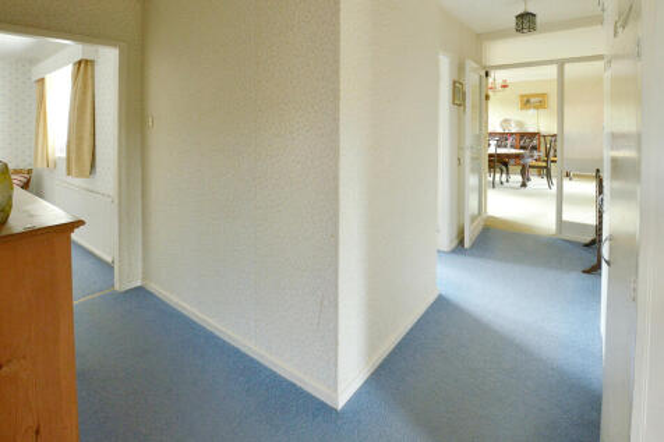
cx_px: 332
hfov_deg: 100.4
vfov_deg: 77.3
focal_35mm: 15
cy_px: 221
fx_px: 277
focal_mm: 10
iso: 1000
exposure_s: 1/15
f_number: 8
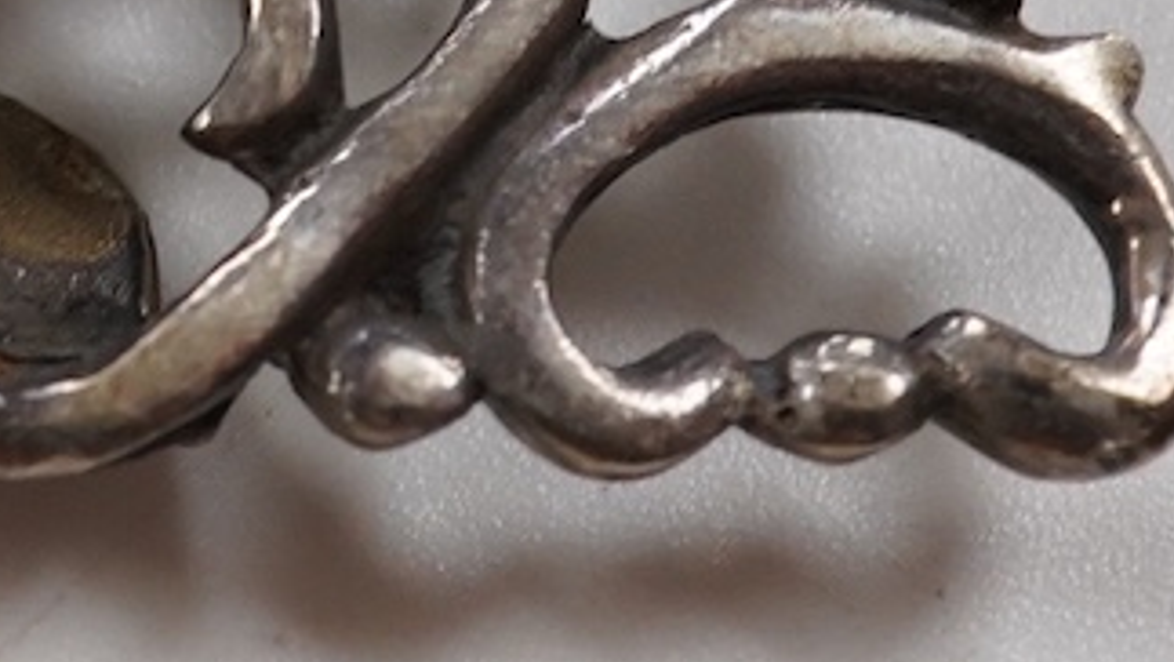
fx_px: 5107
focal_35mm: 164
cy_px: -276
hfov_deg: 12.7
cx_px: -358
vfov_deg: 7.3
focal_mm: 30
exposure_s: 1/100
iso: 2500
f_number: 16
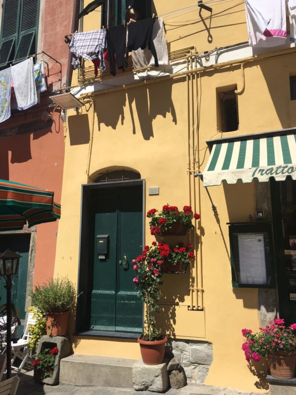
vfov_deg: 61.7
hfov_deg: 48.2
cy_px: 198
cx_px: 148
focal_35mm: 29
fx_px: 331
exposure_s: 1/1972
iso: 25
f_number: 2.2
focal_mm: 4.15
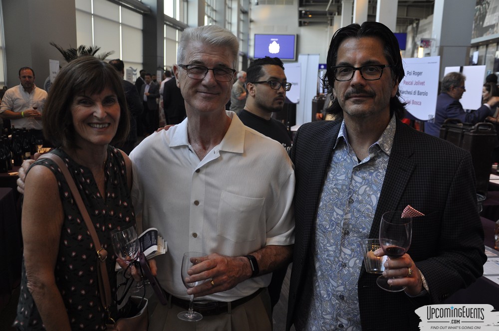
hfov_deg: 51.3
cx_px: 250
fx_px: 519
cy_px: 166
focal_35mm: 38
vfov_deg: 35.4
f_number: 5
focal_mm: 25
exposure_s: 1/60
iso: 400
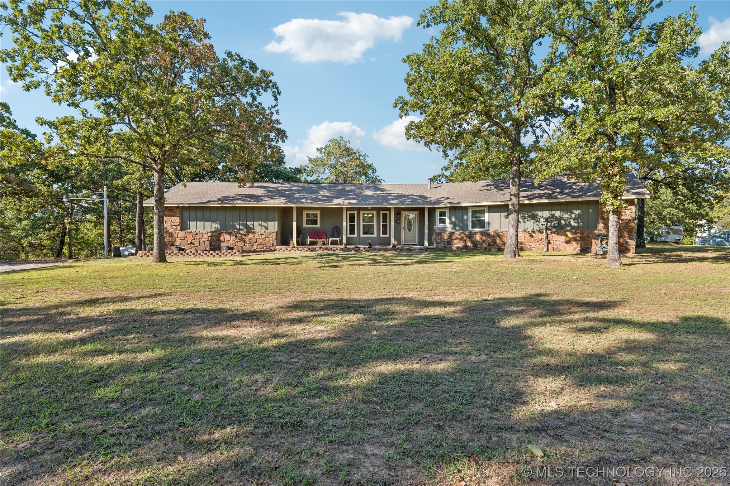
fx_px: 345
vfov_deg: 70.4
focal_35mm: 17
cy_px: 243
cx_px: 365
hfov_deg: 93.3
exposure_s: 1/500
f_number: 7.1
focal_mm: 17
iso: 640
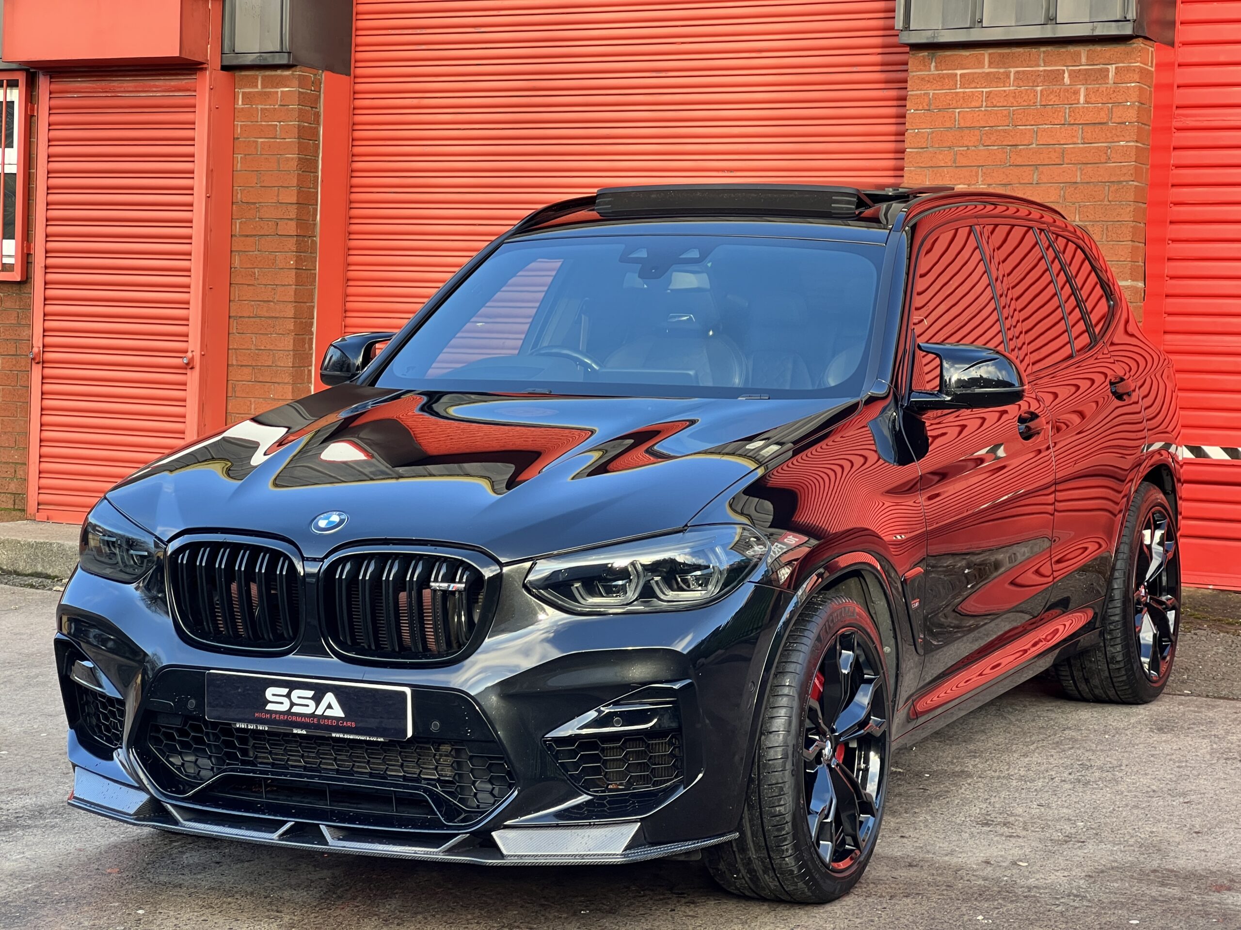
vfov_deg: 19.1
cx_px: 620
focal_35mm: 77
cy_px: 465
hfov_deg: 25.3
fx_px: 2760
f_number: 2.8
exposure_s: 1/99
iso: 80
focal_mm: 9
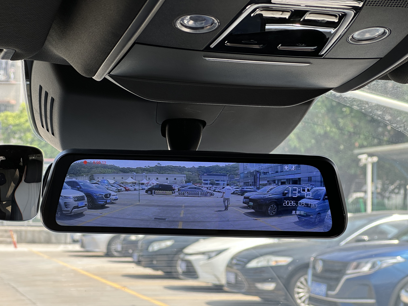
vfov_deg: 19.1
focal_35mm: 77
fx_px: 908
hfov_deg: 25.3
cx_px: 204
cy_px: 153
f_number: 2.8
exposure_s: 1/99
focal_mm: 9
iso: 32
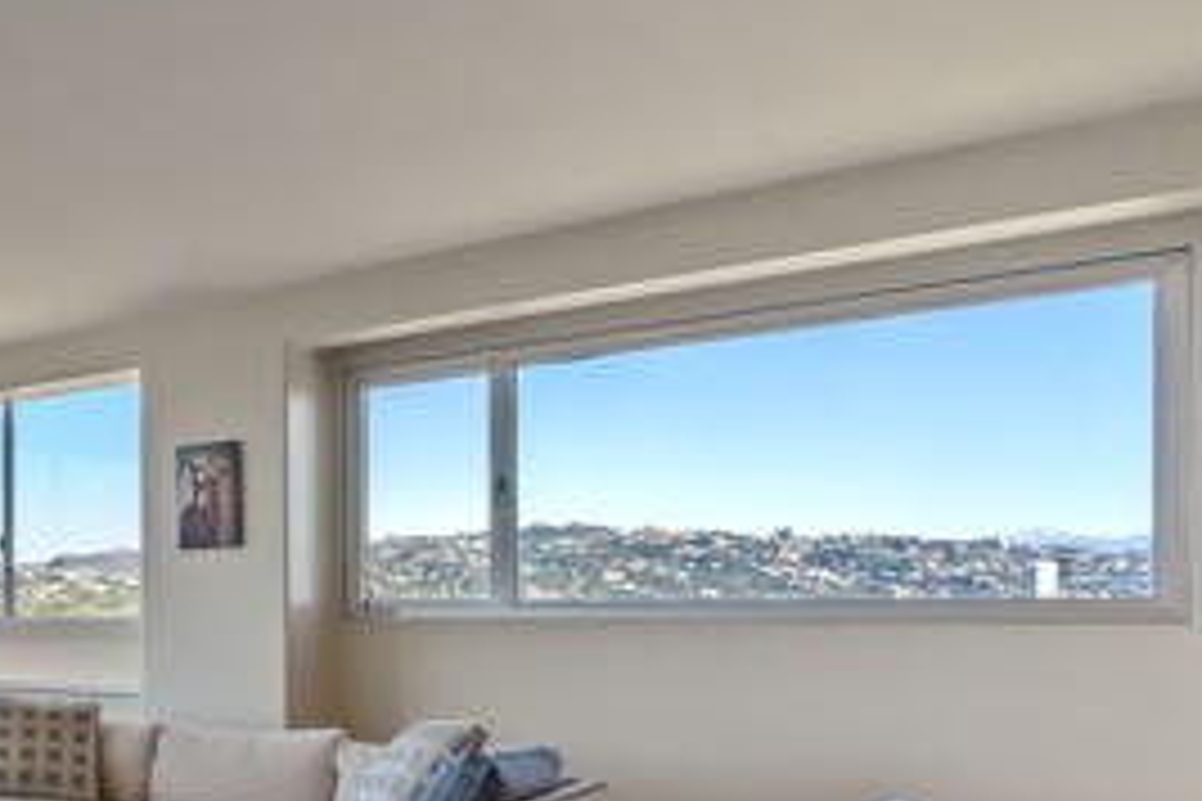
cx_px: -185
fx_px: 1202
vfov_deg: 35.8
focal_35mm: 36
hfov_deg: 40.4
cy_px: 623
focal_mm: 10
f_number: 10
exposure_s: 1/30
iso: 100
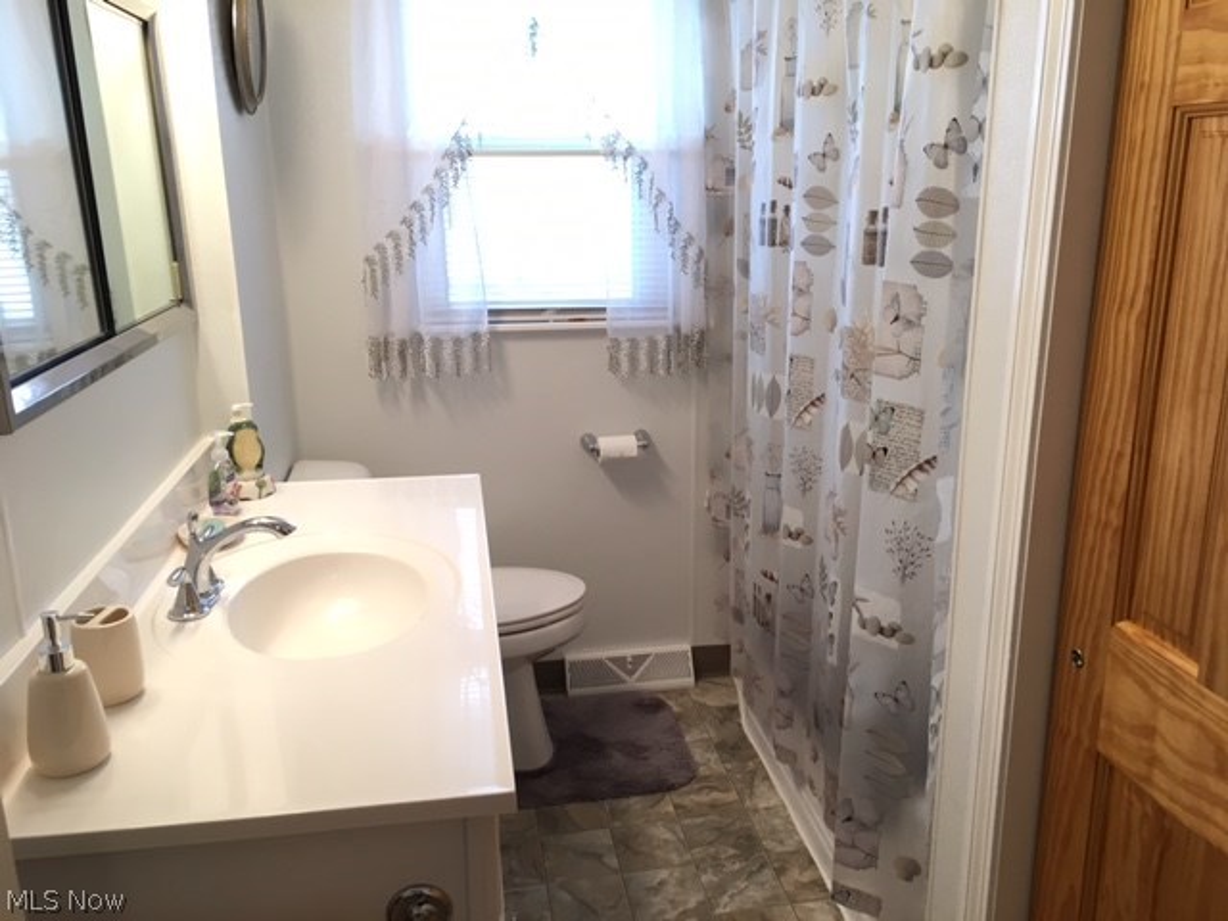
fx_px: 1029
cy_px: 460
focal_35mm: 29
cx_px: 614
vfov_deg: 48.2
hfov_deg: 61.7
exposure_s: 1/30
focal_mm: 4.15
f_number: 2.2
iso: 25
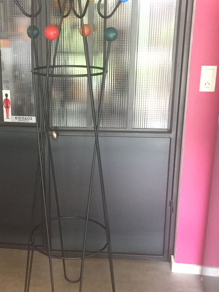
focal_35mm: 46
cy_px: 136
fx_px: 388
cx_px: 77
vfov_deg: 41.2
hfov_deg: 31.3
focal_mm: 4.15
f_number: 2.2
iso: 320
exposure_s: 1/17
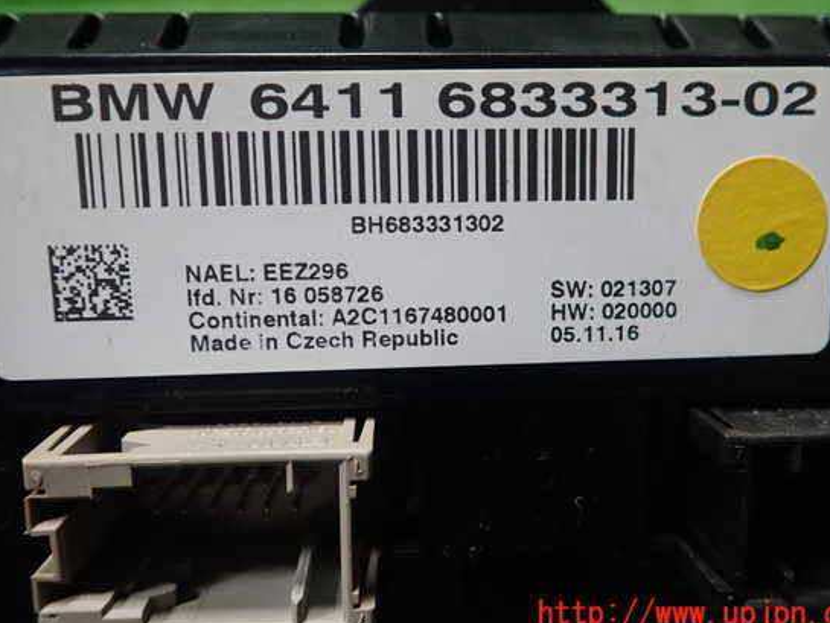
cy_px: 291
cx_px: 425
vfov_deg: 42.9
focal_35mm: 33
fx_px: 791
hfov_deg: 55.3
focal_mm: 5.5
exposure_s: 1/125
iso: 320
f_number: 2.3
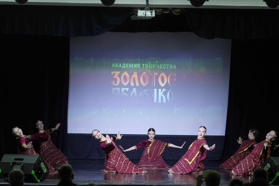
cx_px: 140
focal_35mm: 122
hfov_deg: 16.8
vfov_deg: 11.2
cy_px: 93
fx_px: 945
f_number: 2.8
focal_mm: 122
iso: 3200
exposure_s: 1/400
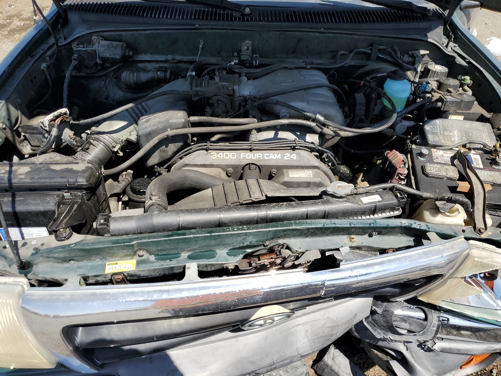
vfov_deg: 53.1
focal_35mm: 26
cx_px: 250
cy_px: 188
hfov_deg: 67.3
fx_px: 376
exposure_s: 1/2000
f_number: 1.5
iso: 50
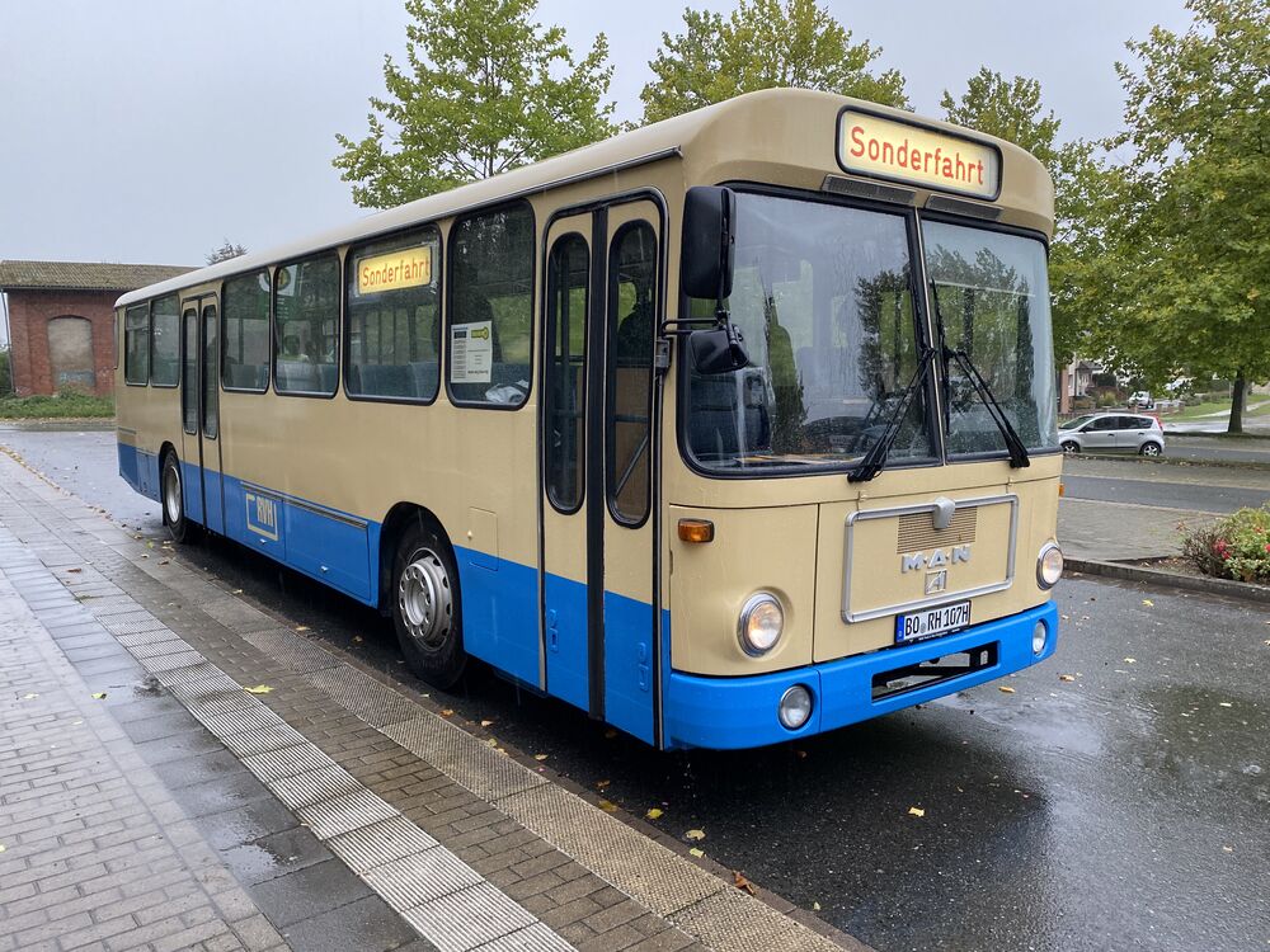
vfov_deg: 53.1
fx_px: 954
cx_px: 635
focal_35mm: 26
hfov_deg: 67.3
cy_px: 476
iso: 125
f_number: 1.8
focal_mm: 4.25
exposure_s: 1/121
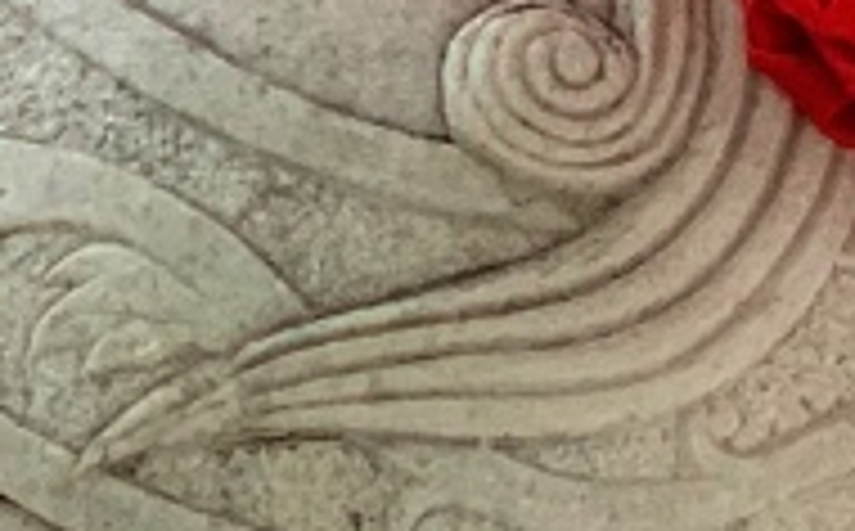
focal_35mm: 349
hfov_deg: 5.9
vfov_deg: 3.7
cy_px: -778
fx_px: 8118
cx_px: 1706
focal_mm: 6
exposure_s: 1/122
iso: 80
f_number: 2.4
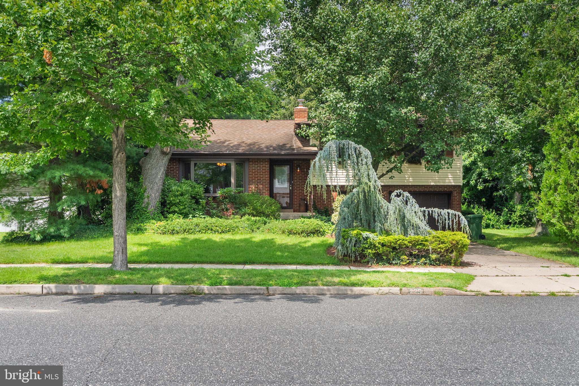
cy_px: 193
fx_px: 515
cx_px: 290
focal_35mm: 32
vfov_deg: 41.1
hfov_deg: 58.7
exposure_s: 1/1000
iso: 800
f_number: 7.1
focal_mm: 32
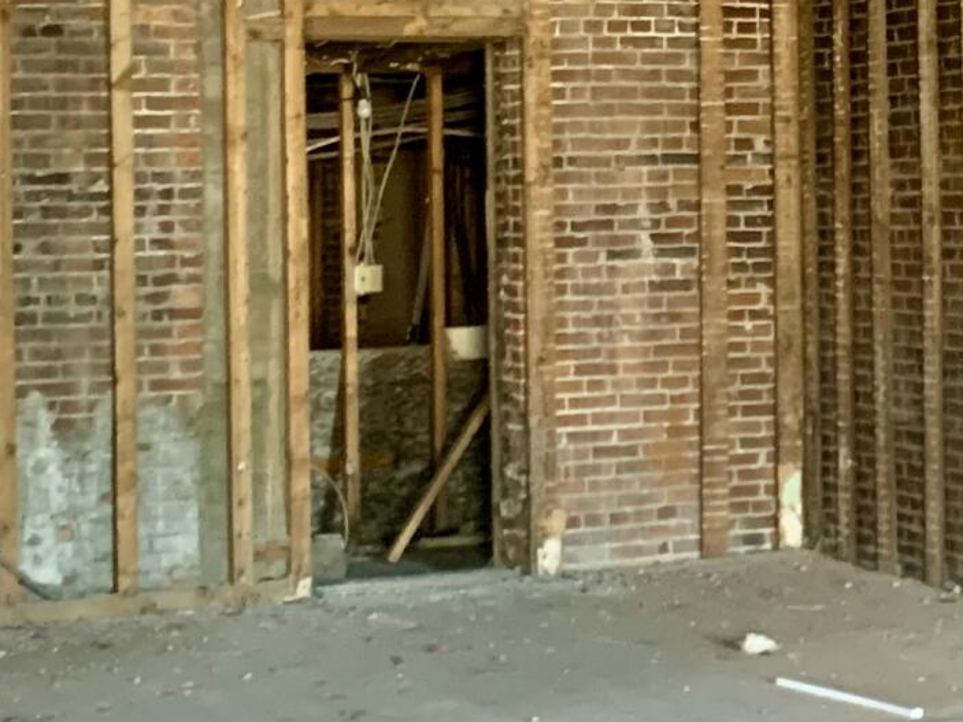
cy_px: 75
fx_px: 3087
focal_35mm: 111
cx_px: 1101
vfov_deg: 13.2
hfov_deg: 17.1
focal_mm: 4.25
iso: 400
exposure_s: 1/36
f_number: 1.8
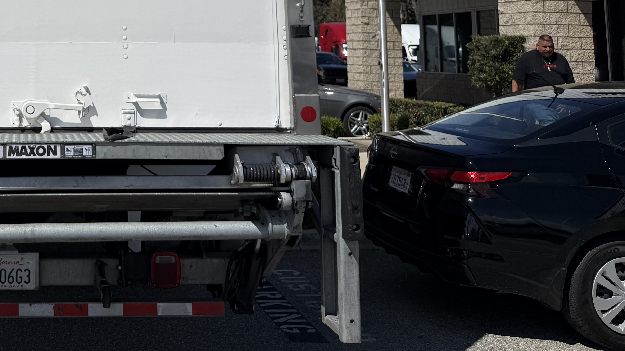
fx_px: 829
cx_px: 38
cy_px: -63
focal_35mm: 50
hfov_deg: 37.9
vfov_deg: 22.2
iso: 80
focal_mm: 6.76
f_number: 1.78
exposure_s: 1/14286
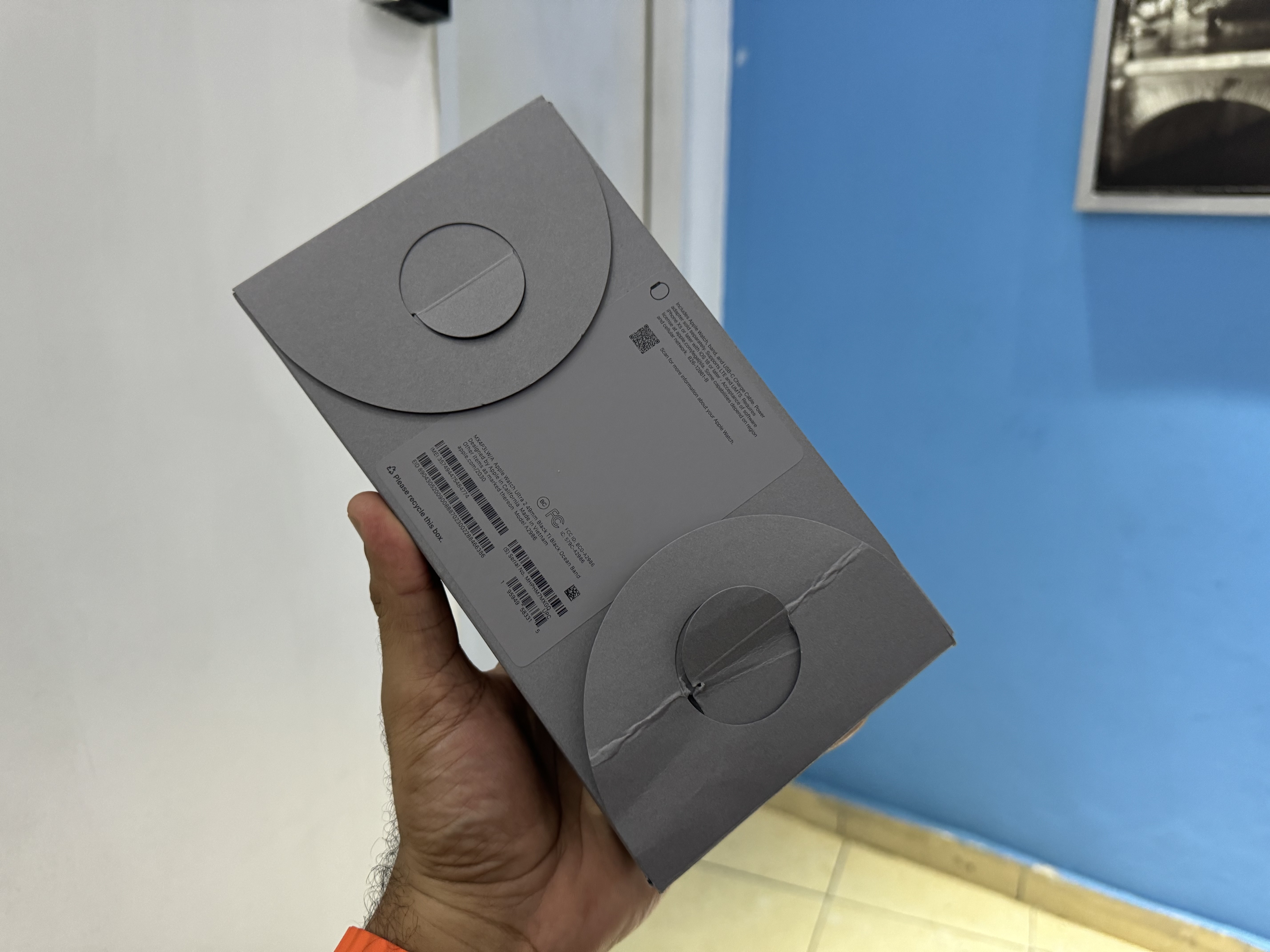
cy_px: 476
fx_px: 881
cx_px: 635
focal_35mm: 24
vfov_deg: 56.8
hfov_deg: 71.6
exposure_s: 1/60
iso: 400
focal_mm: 6.76
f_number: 1.78
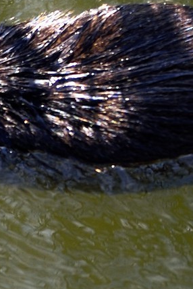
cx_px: 163
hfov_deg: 3.3
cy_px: -390
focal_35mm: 420
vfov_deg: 4.8
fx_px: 3377
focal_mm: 75
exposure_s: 1/400
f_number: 4.5
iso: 200
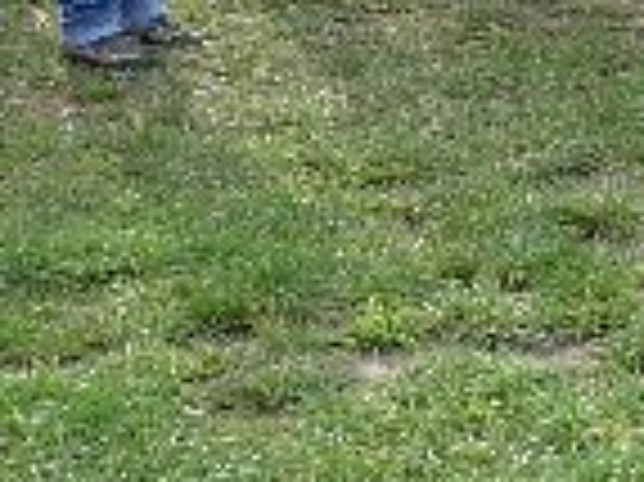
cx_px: 1139
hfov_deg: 9.4
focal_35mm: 202
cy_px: -423
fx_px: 3755
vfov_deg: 7.1
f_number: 3.7
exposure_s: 1/200
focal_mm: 6
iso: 100
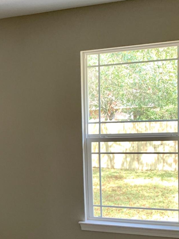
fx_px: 428
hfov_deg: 22.8
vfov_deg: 31.0
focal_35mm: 62
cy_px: 160
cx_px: 2
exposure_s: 1/60
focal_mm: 4.25
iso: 125
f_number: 1.8
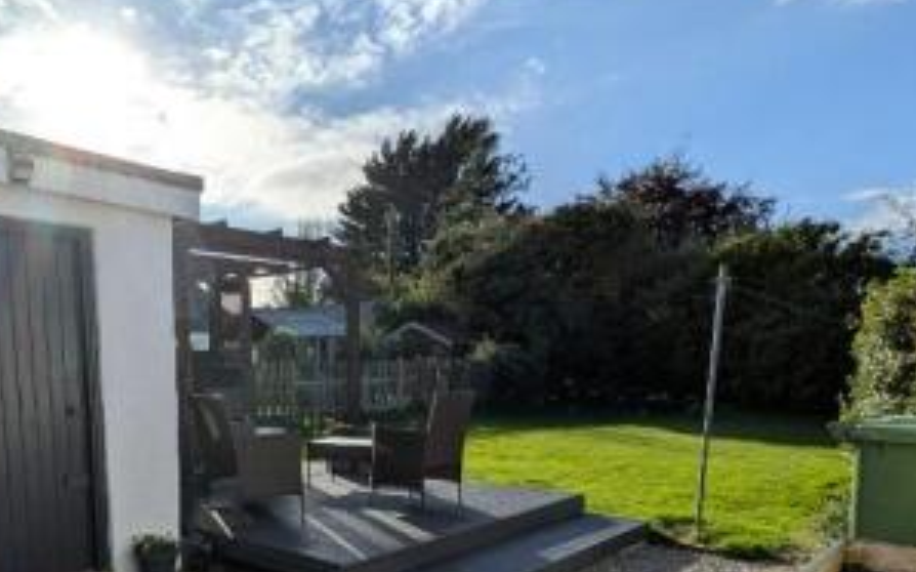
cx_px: 309
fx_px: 724
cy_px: 481
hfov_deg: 63.1
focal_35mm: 29
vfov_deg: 40.8
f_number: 2.2
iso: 51
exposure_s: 1/5076
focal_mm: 1.85
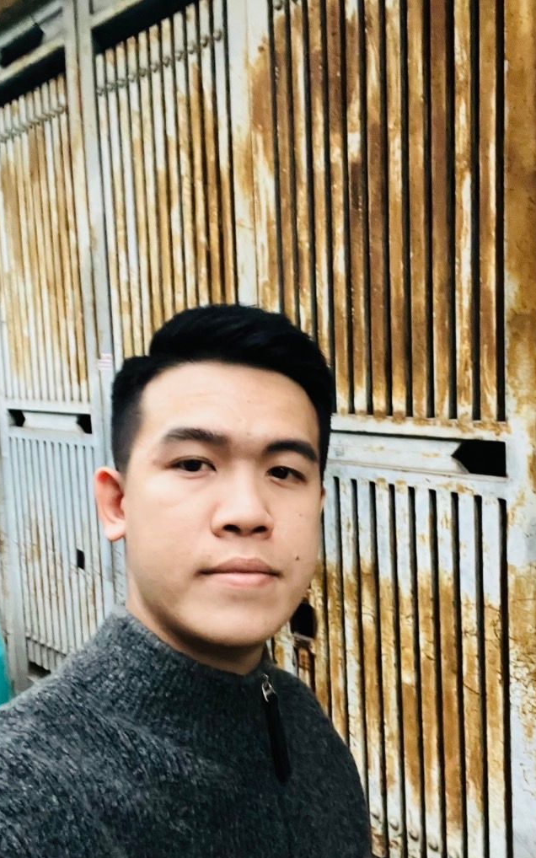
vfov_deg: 59.7
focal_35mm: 32
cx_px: 314
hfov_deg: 39.3
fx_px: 748
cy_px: 431
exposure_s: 1/26
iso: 800
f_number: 2.2
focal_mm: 2.71
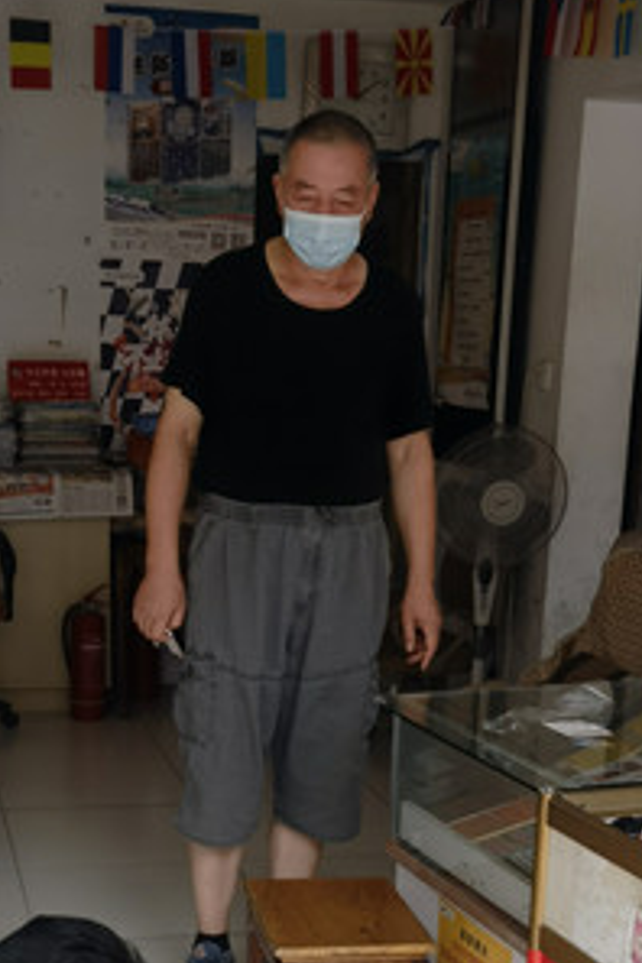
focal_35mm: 63
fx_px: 1685
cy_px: 901
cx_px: 289
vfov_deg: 30.2
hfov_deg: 21.6
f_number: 1.9
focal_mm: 6.67
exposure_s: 1/513
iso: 50
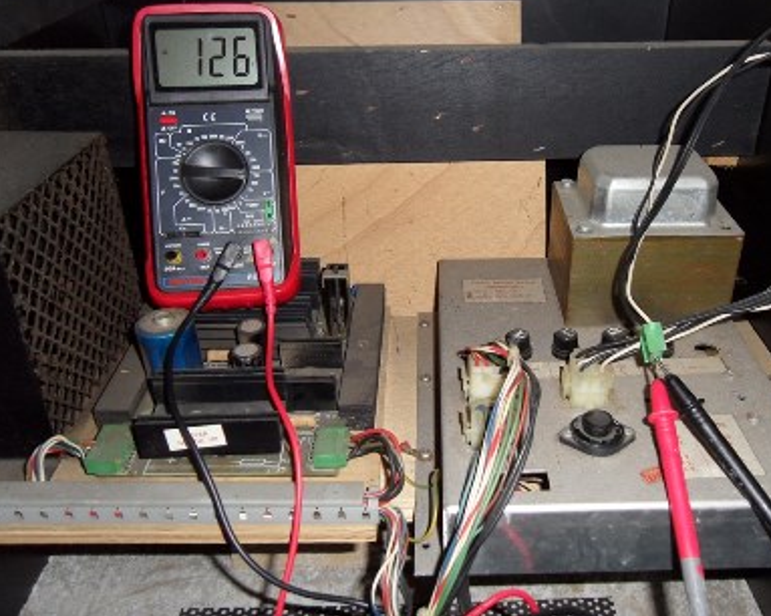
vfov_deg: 45.7
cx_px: 443
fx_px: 730
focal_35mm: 32
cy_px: 280
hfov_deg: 55.5
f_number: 3.4
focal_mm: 5
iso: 200
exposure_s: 1/45
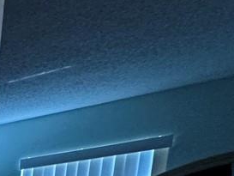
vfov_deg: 14.0
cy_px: 390
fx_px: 555
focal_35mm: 82
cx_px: -417
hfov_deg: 12.6
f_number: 2.2
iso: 250
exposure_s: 1/120
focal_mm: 2.22
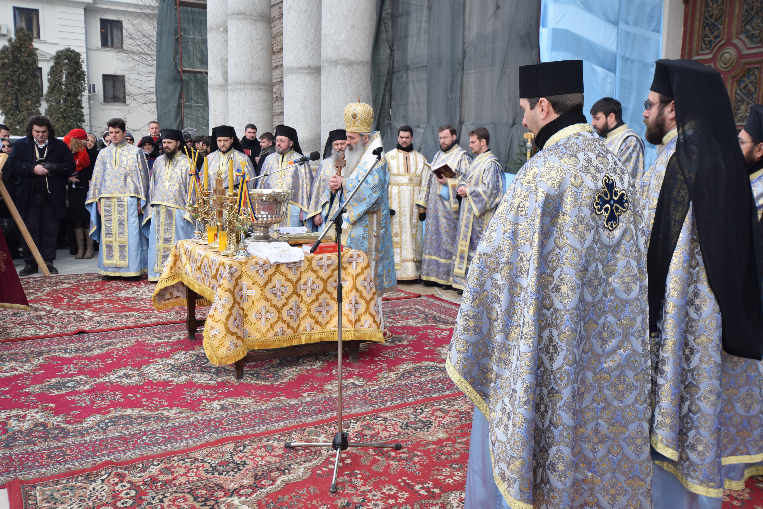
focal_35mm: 33
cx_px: 382
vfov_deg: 40.0
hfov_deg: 57.2
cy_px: 254
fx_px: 699
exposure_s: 1/80
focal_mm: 22
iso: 160
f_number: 7.1
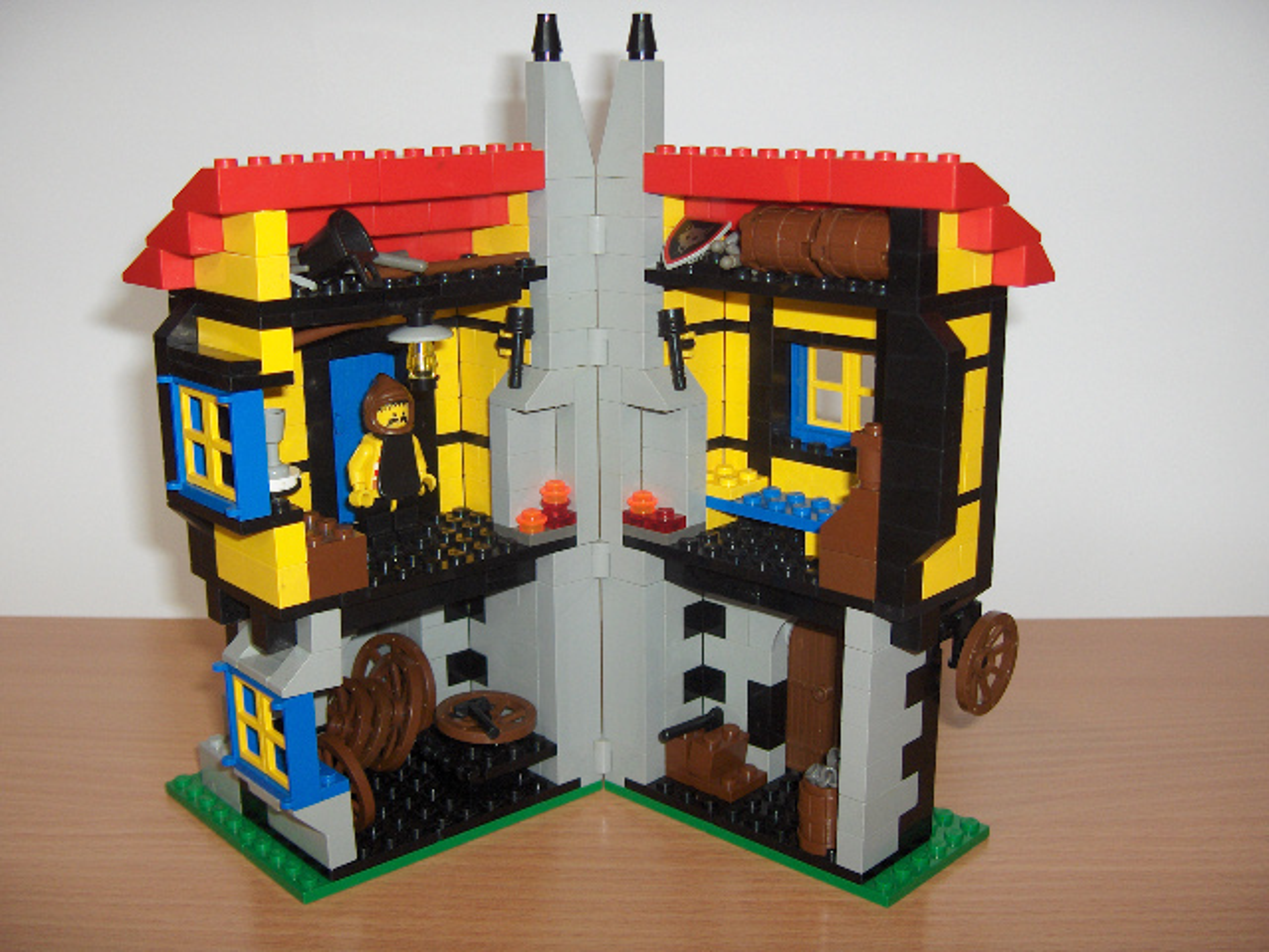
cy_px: 476
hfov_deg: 47.9
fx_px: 1430
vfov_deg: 36.8
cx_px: 634
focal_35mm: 39
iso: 100
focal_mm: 8
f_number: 2.8
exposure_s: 1/60
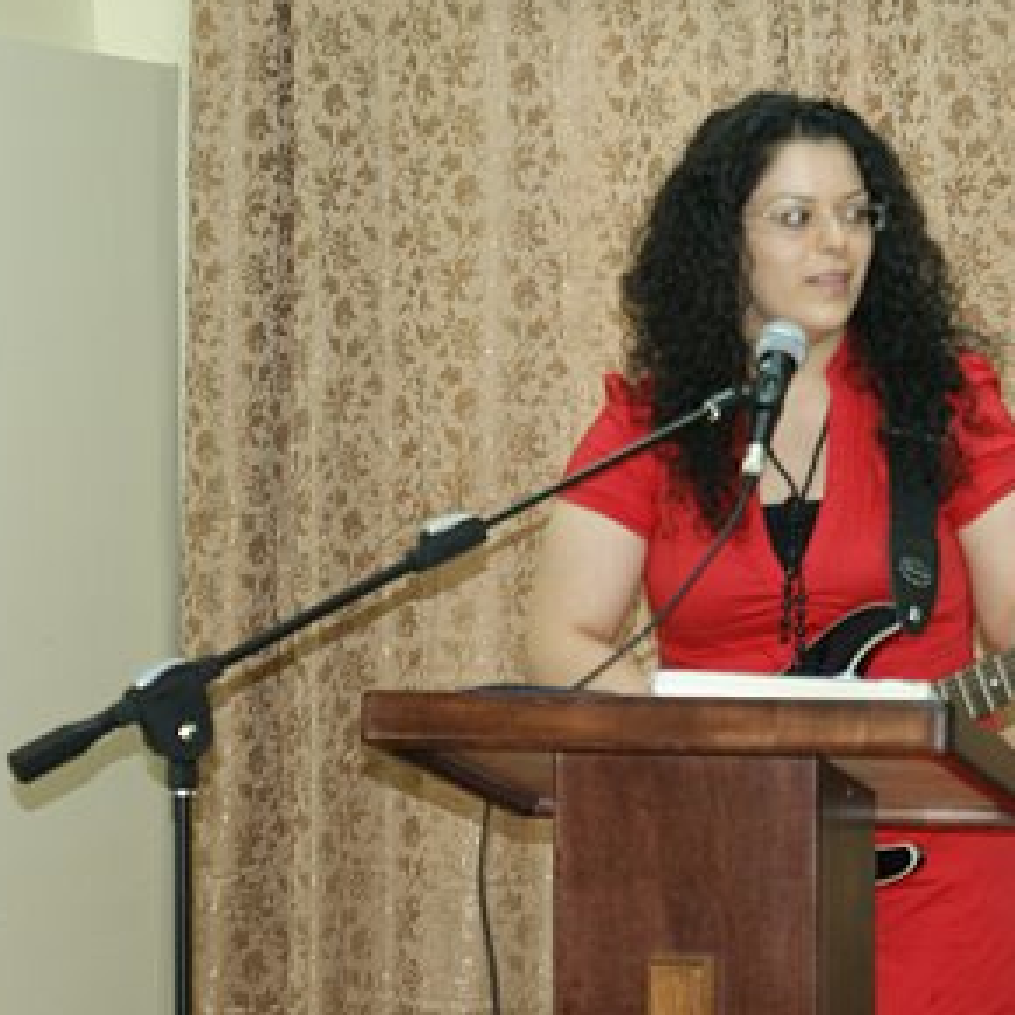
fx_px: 5109
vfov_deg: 11.3
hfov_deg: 11.3
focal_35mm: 154
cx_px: 826
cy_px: 506
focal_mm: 70
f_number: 5.6
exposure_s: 1/40
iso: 800
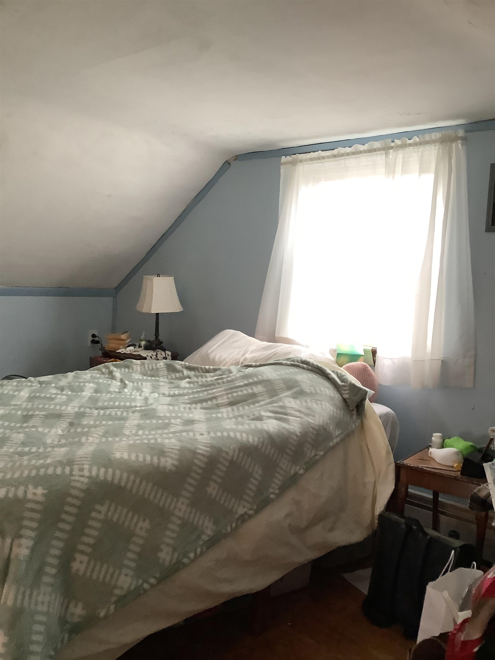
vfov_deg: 58.4
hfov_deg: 45.4
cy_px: 330
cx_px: 248
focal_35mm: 31
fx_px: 591
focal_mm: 3.3
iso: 200
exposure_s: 1/60
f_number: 2.4
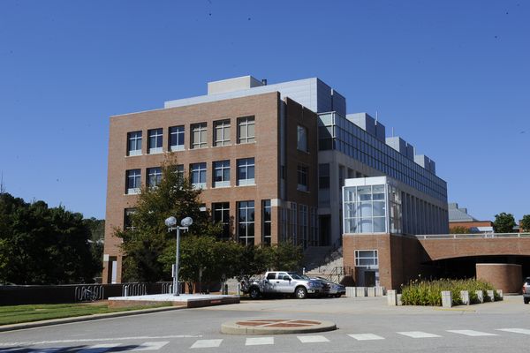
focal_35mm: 40
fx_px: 589
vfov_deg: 33.4
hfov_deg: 48.5
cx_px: 265
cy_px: 176
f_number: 18
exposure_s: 1/125
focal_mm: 40
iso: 250
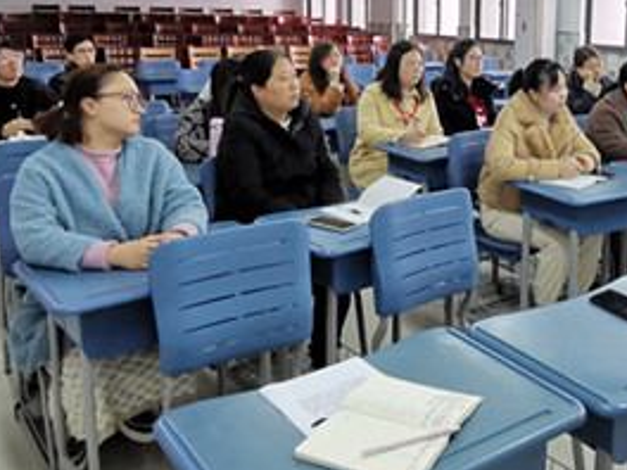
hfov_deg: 45.0
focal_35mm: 40
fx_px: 725
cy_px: 94
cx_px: 477
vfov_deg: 34.8
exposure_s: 1/100
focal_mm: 2.26
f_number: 2.2
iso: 400
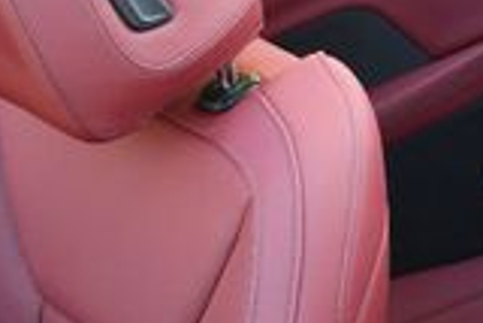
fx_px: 1934
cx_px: 936
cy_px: 82
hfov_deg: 12.6
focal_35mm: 144
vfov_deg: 9.5
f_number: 3.5
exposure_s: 1/250
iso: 720
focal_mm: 18
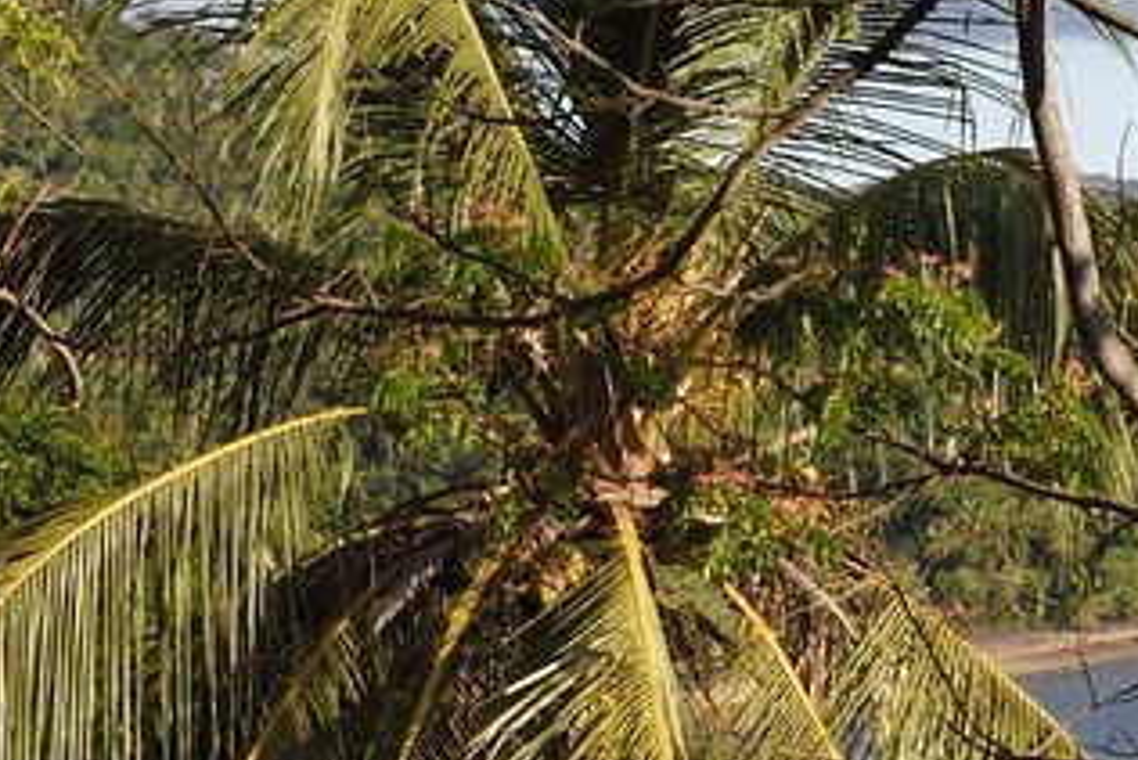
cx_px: 2845
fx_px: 5123
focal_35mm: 162
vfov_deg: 8.5
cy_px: 573
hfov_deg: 10.6
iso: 200
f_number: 14
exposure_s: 1/160
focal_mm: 32
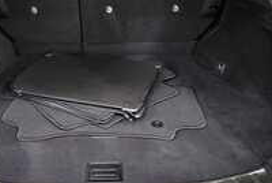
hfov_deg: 50.3
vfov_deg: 34.6
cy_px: 50
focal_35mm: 38
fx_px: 288
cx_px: 110
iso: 3200
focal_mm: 13
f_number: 4.8
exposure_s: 1/100
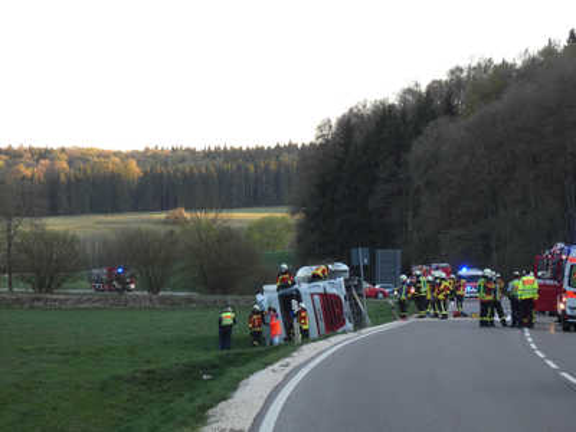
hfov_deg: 14.6
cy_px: 216
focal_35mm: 135
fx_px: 2246
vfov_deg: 11.0
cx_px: 288
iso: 250
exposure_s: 1/80
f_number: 5.3
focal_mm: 24.2
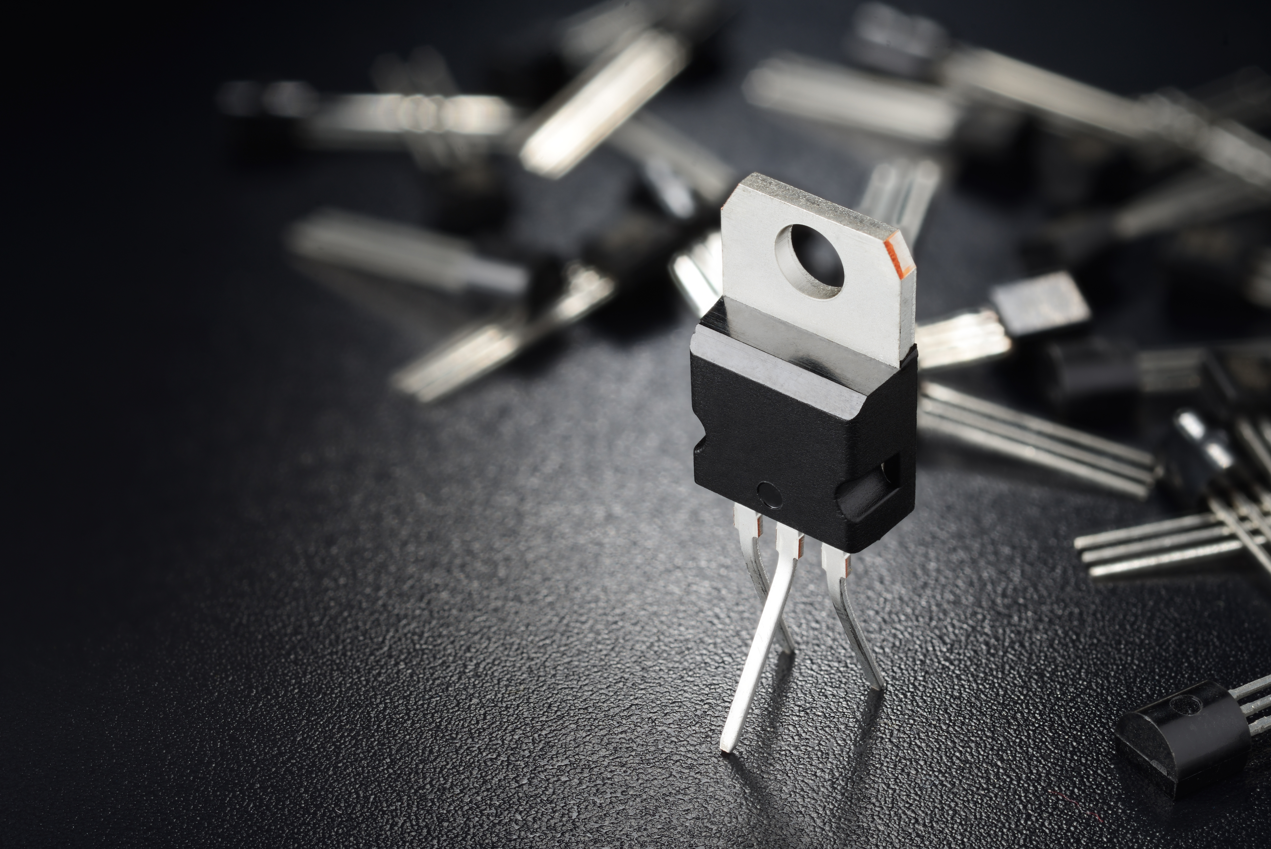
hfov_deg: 33.4
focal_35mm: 60
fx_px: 2119
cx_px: 636
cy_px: 424
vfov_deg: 22.6
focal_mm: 60
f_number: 16
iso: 100
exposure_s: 1/125
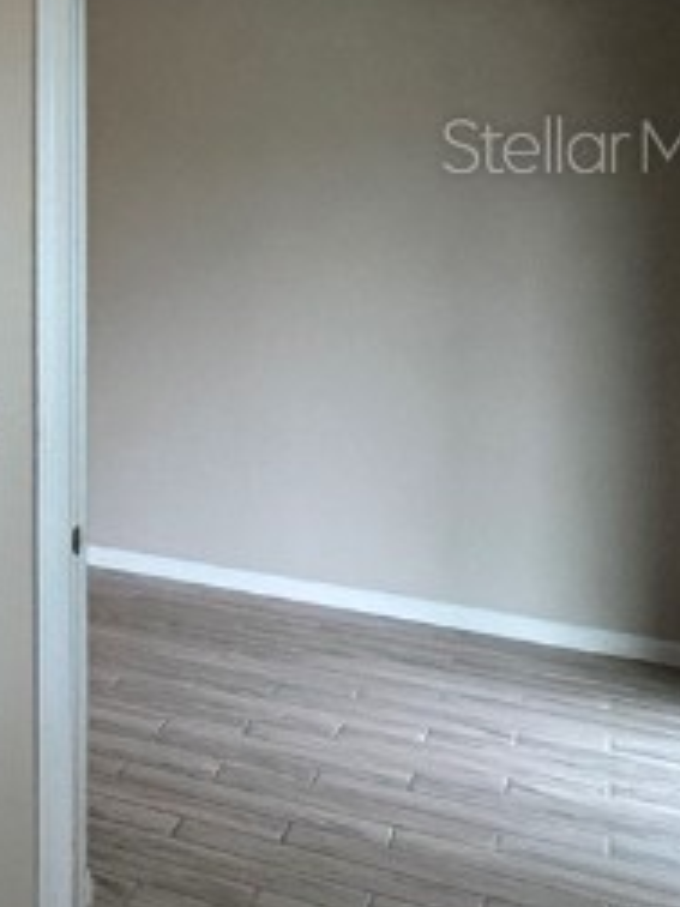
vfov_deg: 32.6
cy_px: 144
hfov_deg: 14.0
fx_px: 1493
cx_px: -1061
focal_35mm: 57
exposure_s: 1/120
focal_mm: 2.22
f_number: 2.2
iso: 160
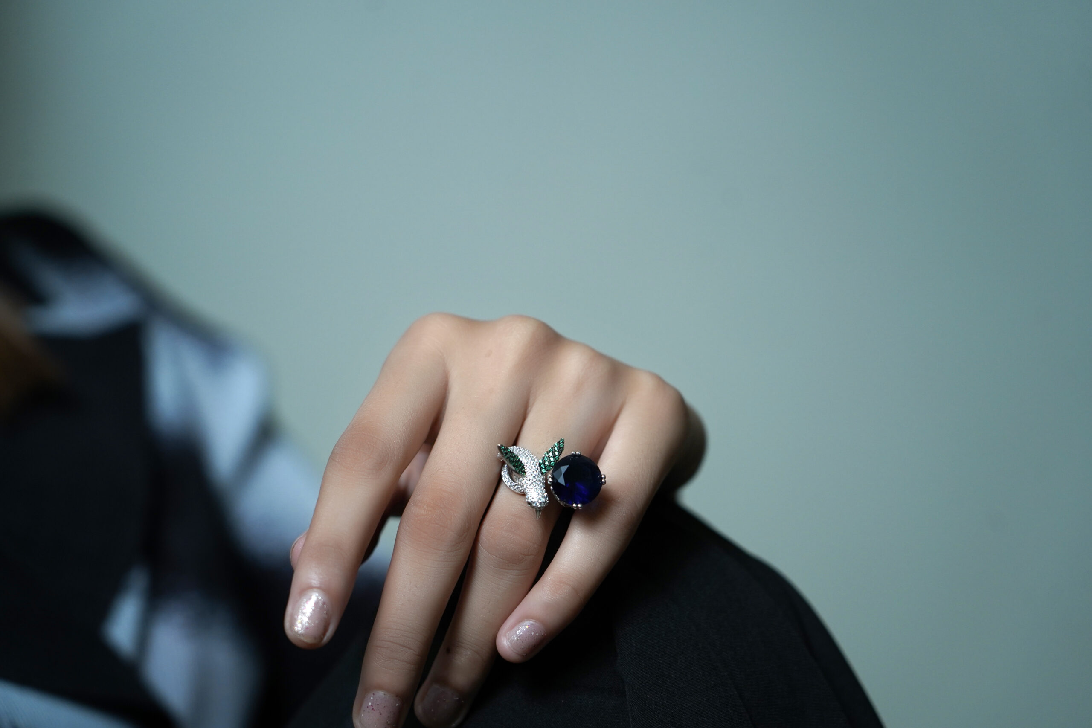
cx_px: 546
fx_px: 3185
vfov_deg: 13.0
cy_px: 364
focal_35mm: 105
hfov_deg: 19.5
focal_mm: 105
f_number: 4.5
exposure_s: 1/160
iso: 800
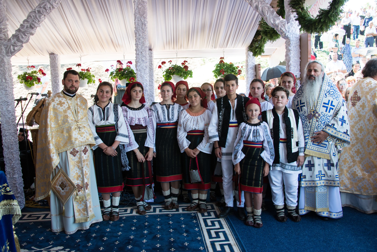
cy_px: 126
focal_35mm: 32
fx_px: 335
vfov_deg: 41.2
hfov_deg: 58.7
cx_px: 188
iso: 1000
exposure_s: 1/320
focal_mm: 32
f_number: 5
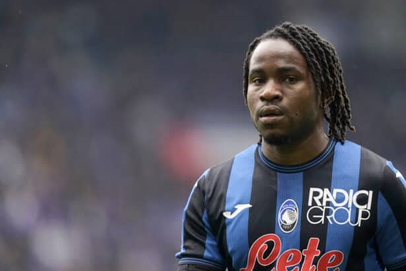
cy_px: 136
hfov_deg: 4.9
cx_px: 203
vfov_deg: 3.3
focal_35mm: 420
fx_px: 4736
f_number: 4
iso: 500
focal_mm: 420
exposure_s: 1/1250
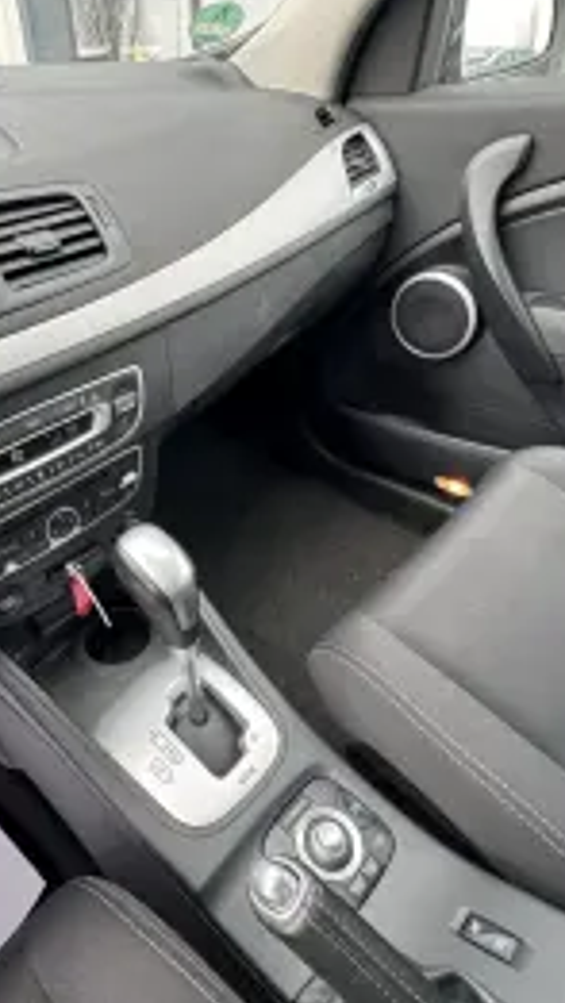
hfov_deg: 53.0
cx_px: 208
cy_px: 488
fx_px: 559
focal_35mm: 21
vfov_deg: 83.8
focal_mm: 2.22
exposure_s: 1/99
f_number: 2.2
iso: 320
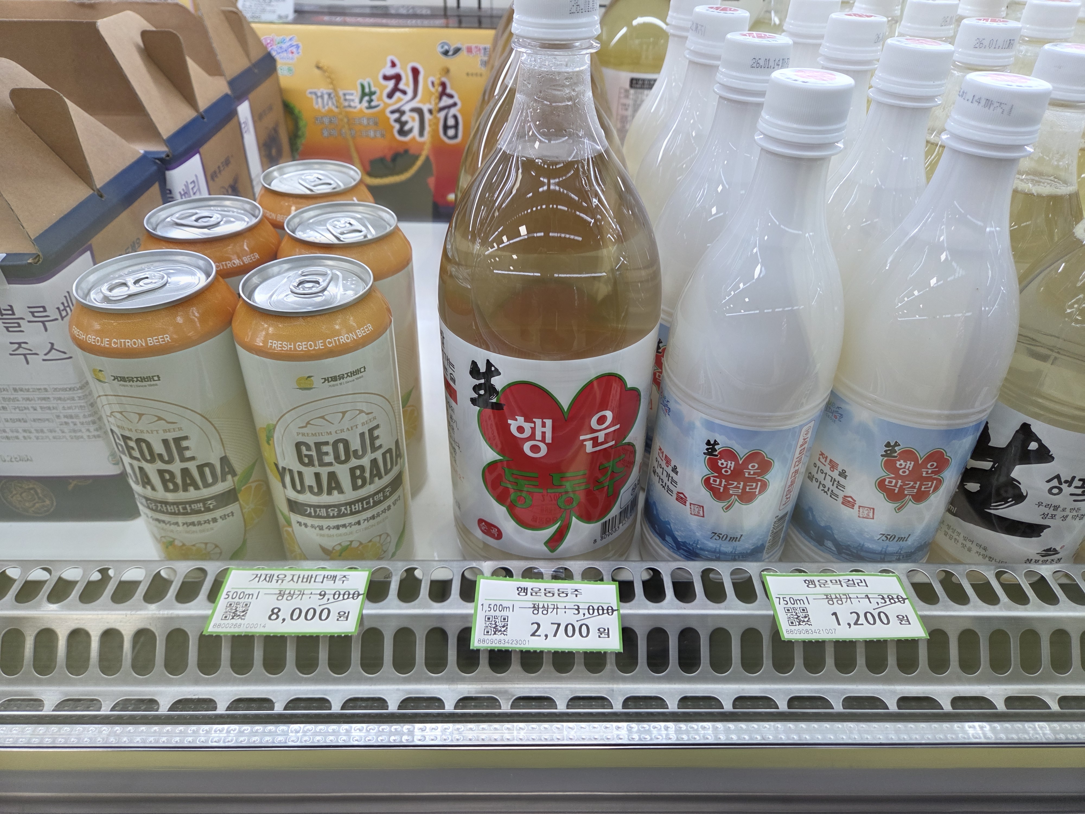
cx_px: 542
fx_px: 721
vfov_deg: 58.9
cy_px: 407
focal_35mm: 23
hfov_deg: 73.9
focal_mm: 5.4
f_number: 1.8
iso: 125
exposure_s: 1/180
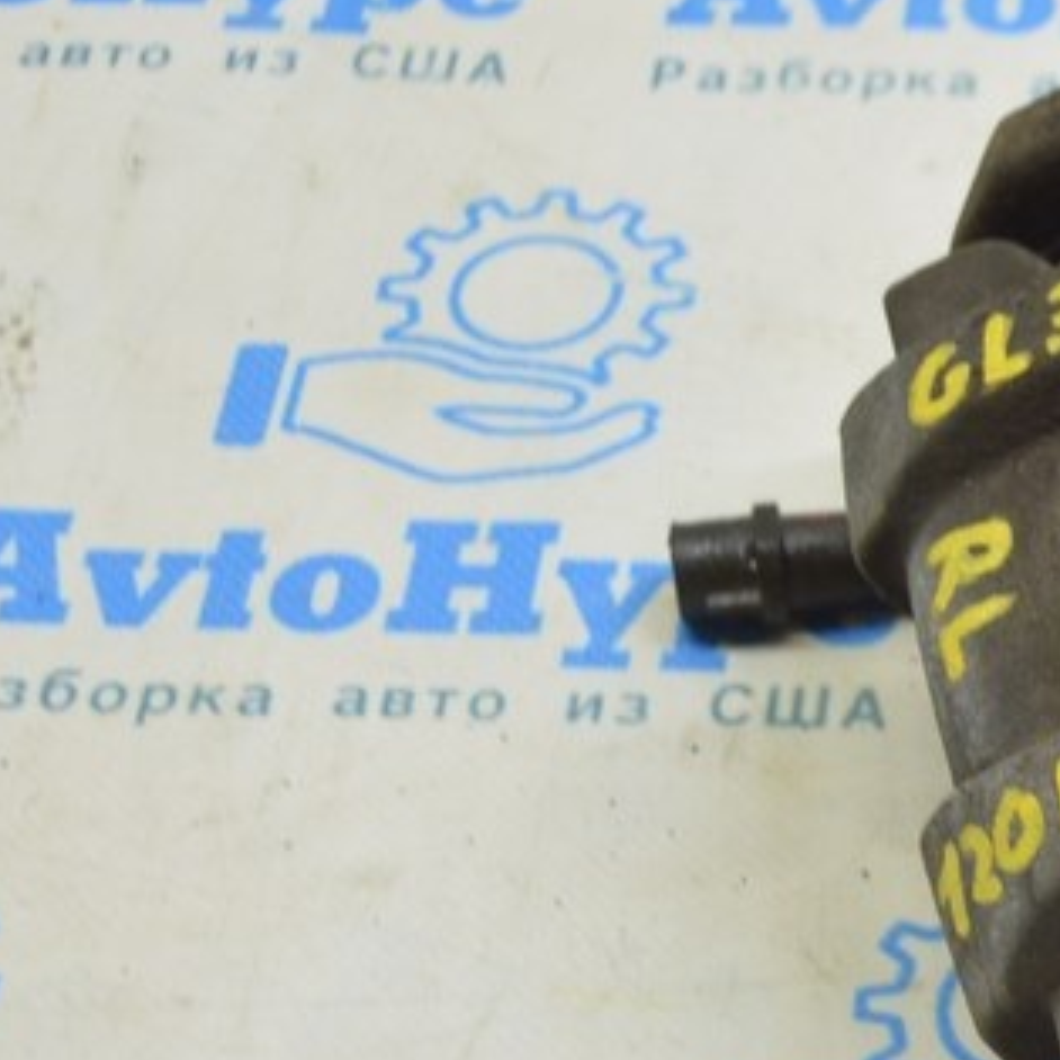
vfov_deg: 14.5
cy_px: 731
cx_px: 1658
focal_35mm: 120
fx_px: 4171
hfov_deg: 13.5
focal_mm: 29
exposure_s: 1/20
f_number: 5.6
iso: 400
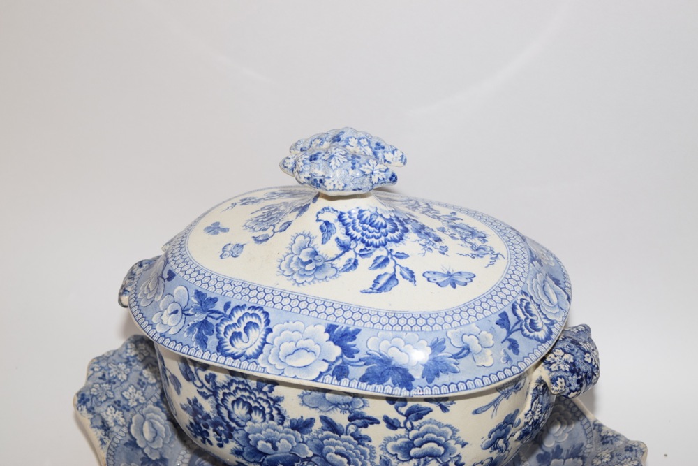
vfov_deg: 16.6
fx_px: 1600
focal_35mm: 82
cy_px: 233
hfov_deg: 24.6
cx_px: 349
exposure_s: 1/60
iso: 560
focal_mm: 55
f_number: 5.6
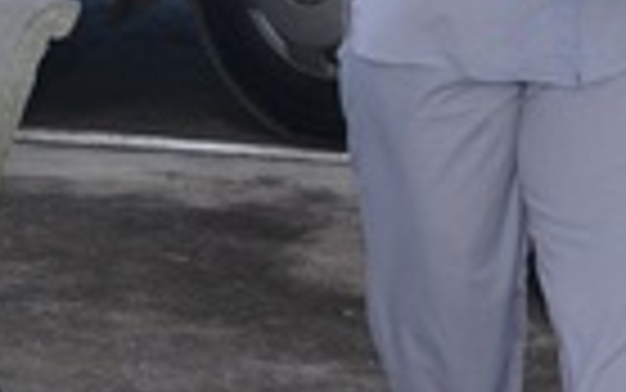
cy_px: -498
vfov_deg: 5.1
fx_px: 4273
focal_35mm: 250
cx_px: 288
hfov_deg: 8.4
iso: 640
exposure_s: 1/250
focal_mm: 35
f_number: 14
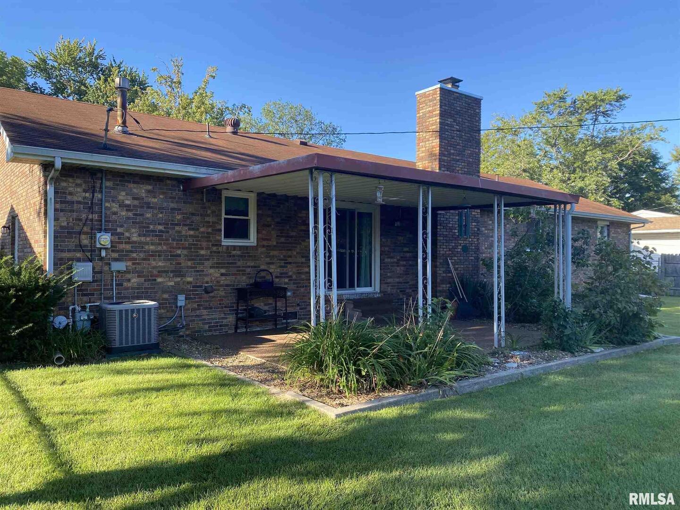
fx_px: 511
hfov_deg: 67.3
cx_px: 340
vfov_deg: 53.1
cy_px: 255
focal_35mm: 26
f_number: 1.8
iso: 32
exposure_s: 1/620
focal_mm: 4.25
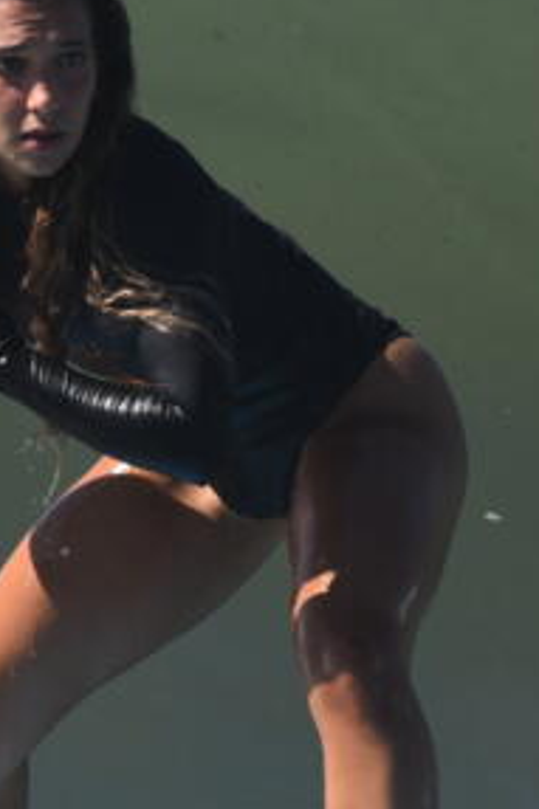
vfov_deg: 0.8
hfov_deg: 0.5
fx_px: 56389
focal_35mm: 2508
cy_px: 430
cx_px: 195
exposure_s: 1/1000
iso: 320
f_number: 8
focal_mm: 600
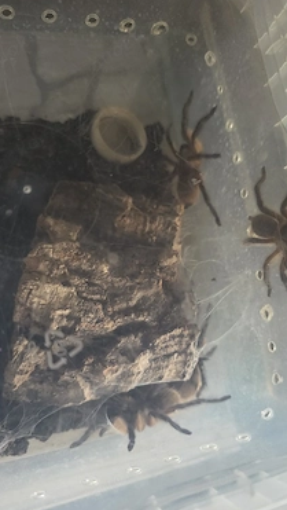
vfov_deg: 69.8
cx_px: 159
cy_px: 271
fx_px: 365
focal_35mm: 27
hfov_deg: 42.9
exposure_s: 1/101
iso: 320
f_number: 1.7
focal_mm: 6.3
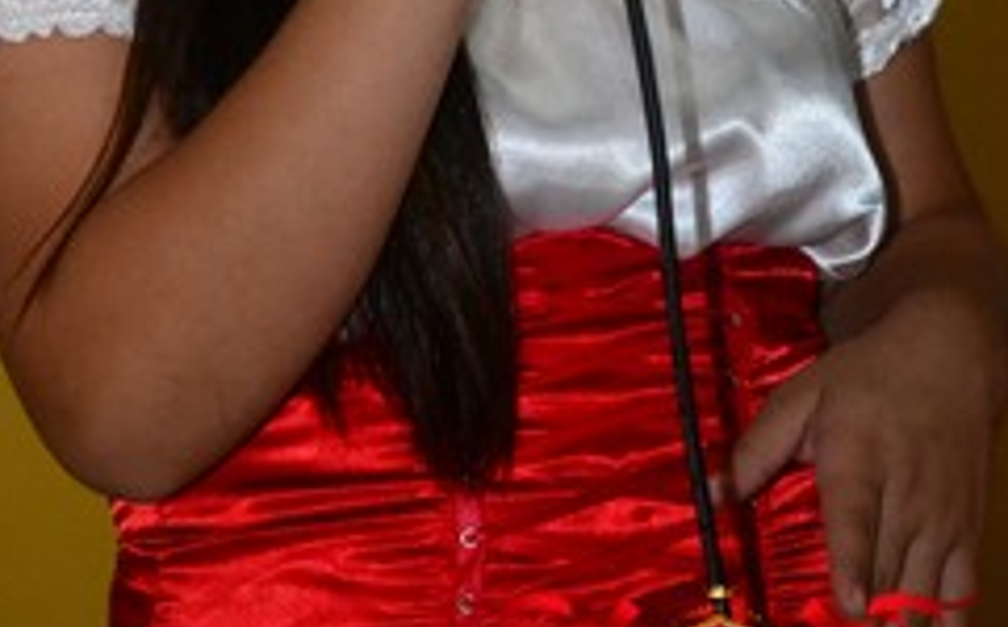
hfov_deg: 5.4
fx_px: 10590
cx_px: 406
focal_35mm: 386
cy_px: -84
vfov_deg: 3.4
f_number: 5.6
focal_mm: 135
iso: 3200
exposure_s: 1/80
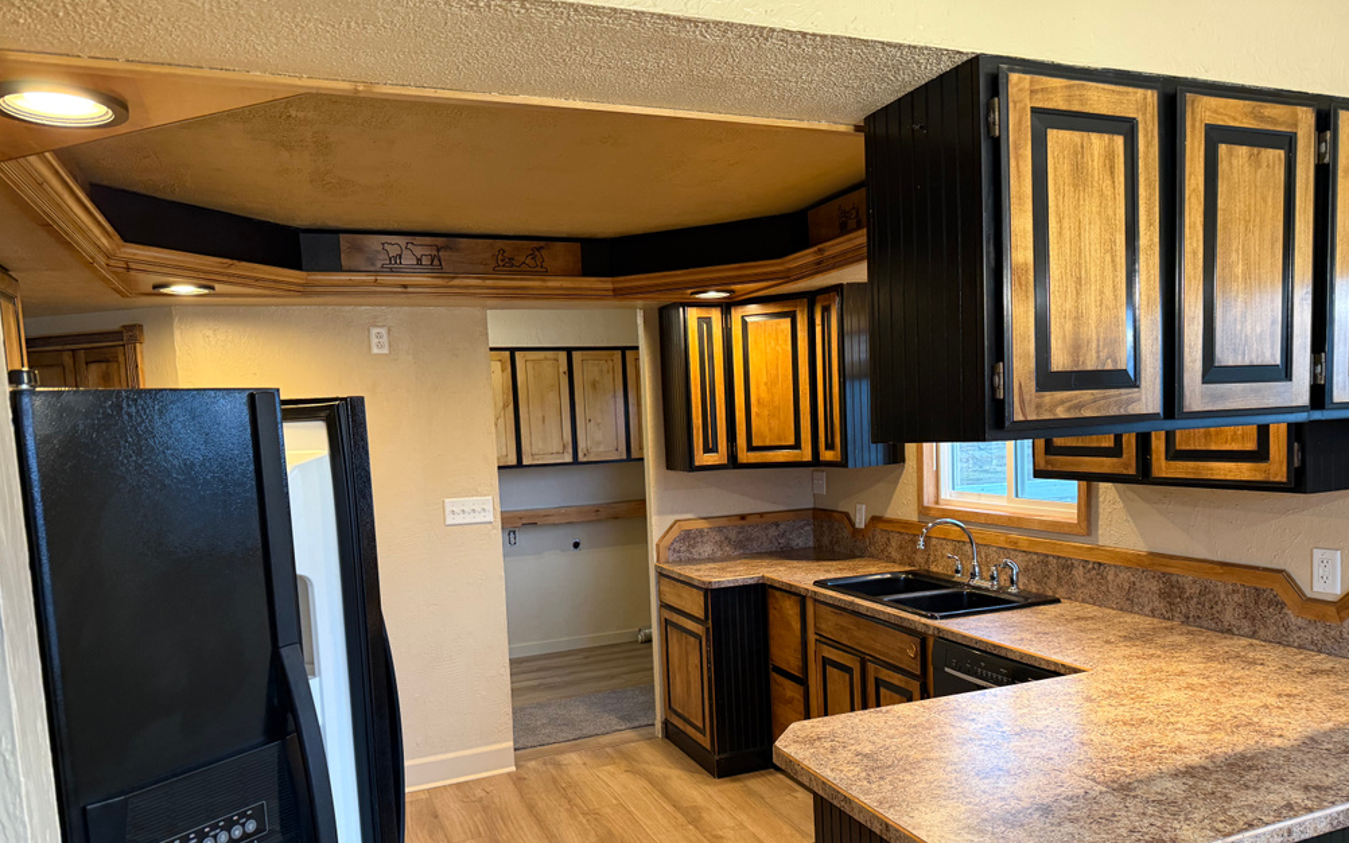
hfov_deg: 70.4
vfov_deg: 47.3
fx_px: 956
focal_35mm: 26
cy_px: 504
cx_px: 680
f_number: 1.78
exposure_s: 1/60
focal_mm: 6.76
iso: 320
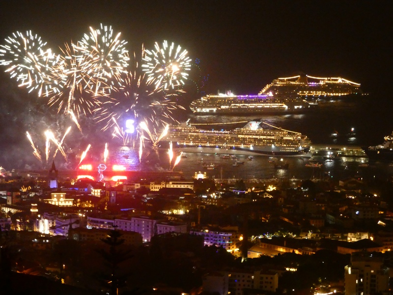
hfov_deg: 12.3
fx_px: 1817
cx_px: 196
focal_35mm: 160
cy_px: 148
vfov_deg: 9.3
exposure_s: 1/5
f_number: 5.4
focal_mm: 28.8
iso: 1600
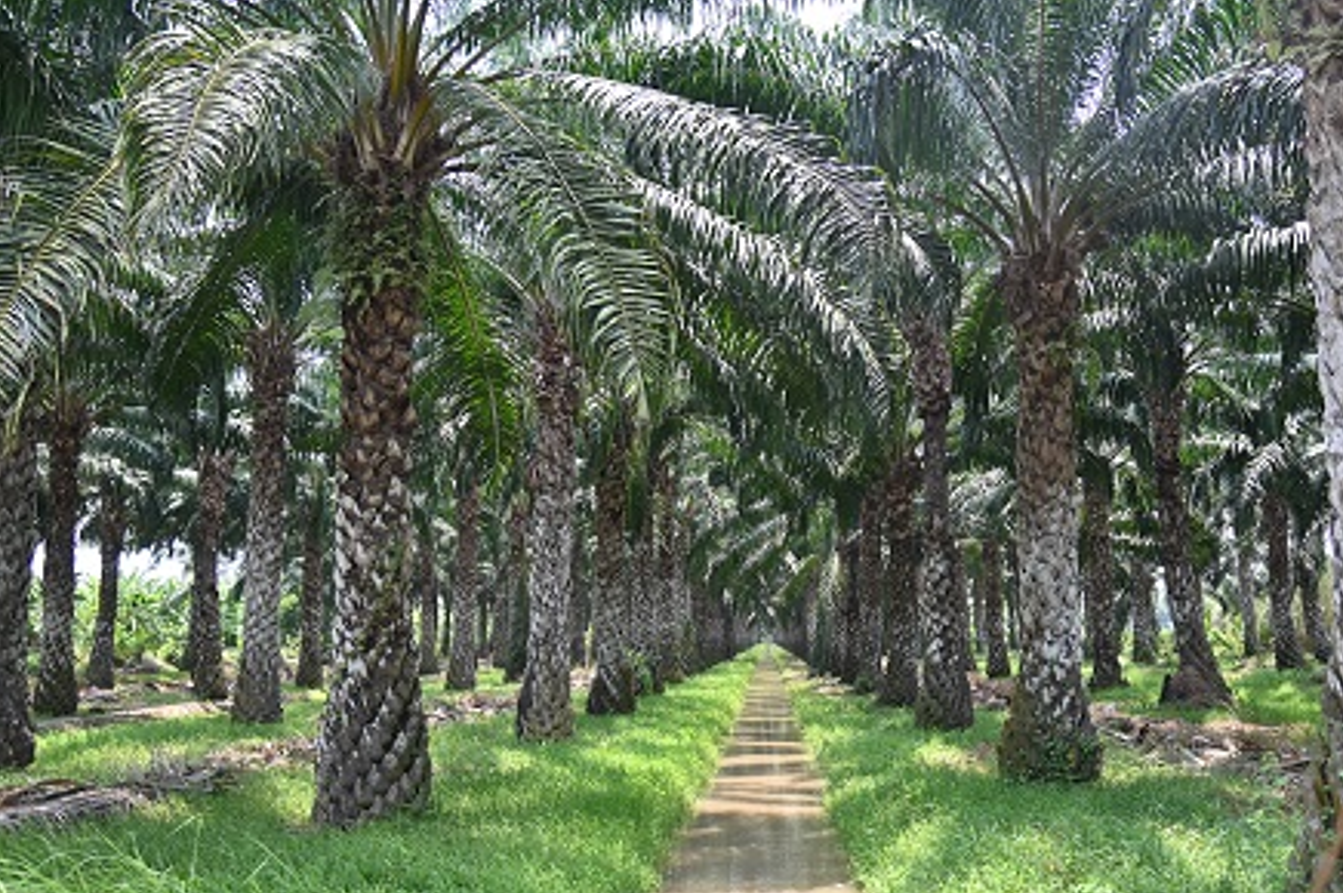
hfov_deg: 61.9
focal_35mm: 30
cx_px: 719
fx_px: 1118
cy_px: 494
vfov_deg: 43.5
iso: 140
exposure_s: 1/250
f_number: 4
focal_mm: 24
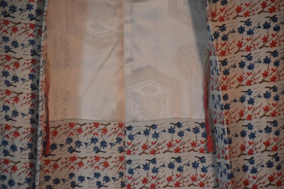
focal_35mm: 375
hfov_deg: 5.5
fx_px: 2959
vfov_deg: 3.7
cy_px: 94
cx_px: 142
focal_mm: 250
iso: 800
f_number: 6.3
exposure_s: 1/160
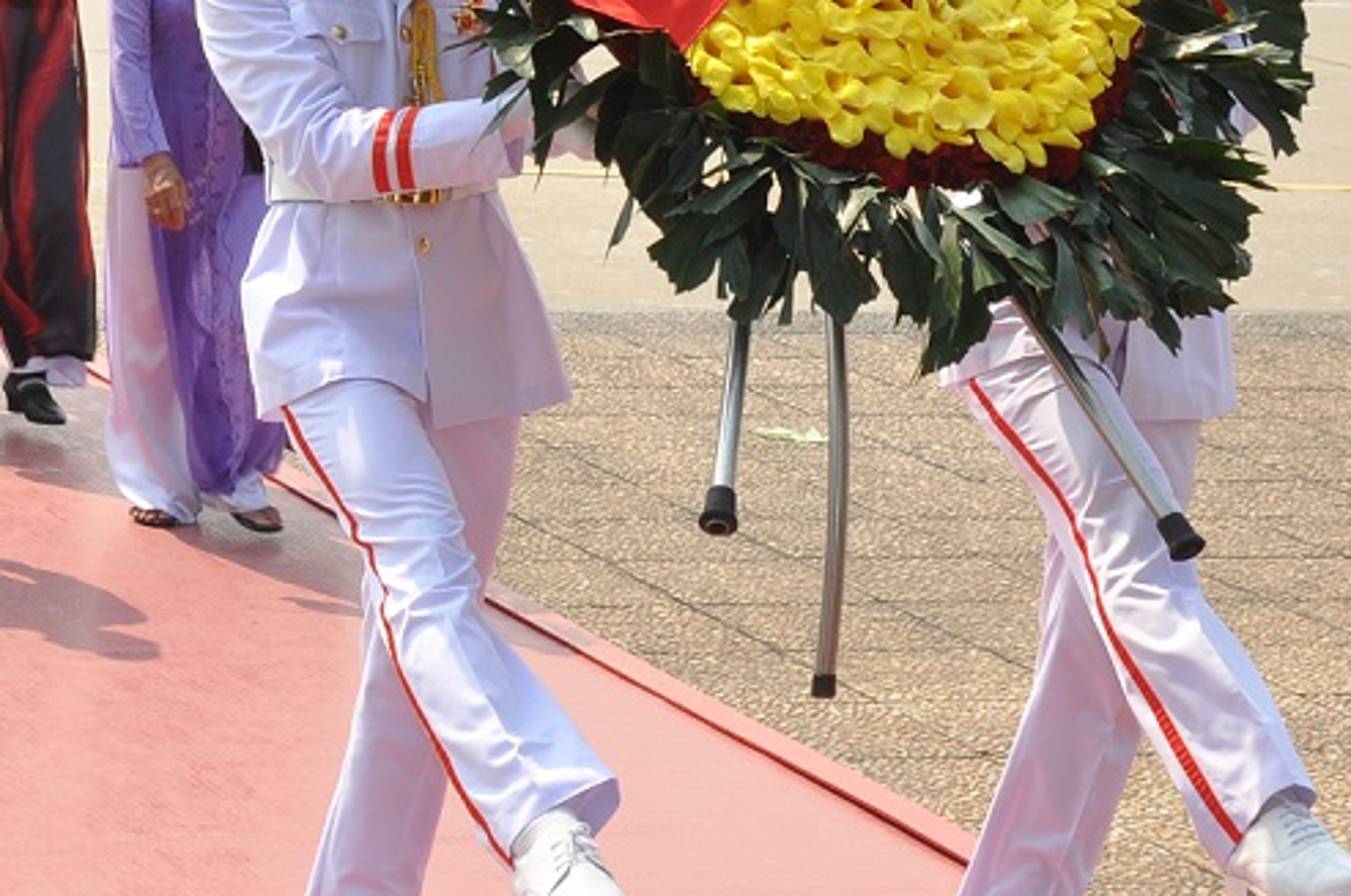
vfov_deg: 10.0
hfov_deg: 14.7
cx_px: -29
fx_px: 5133
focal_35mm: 137
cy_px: 248
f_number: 13
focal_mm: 30
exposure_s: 1/125
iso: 200
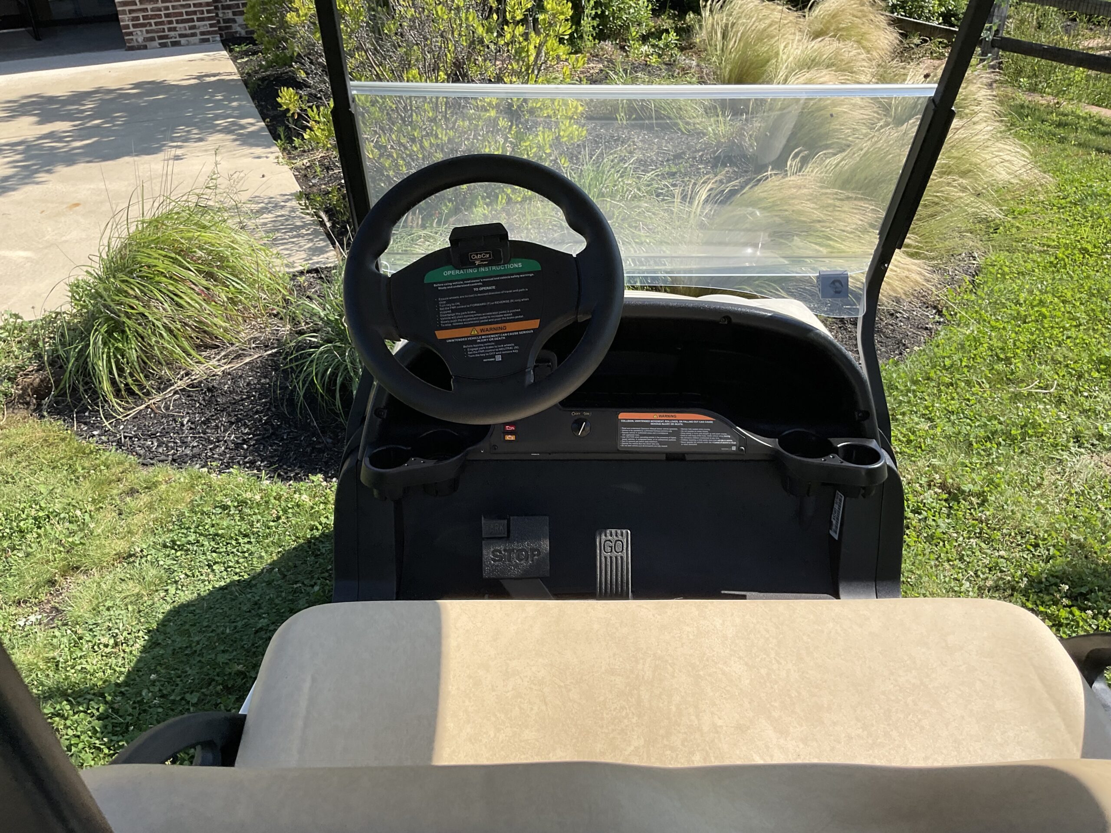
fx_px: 931
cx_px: 556
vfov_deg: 48.2
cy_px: 416
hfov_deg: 61.7
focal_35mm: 29
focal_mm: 3
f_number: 1.8
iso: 16
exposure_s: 1/1144
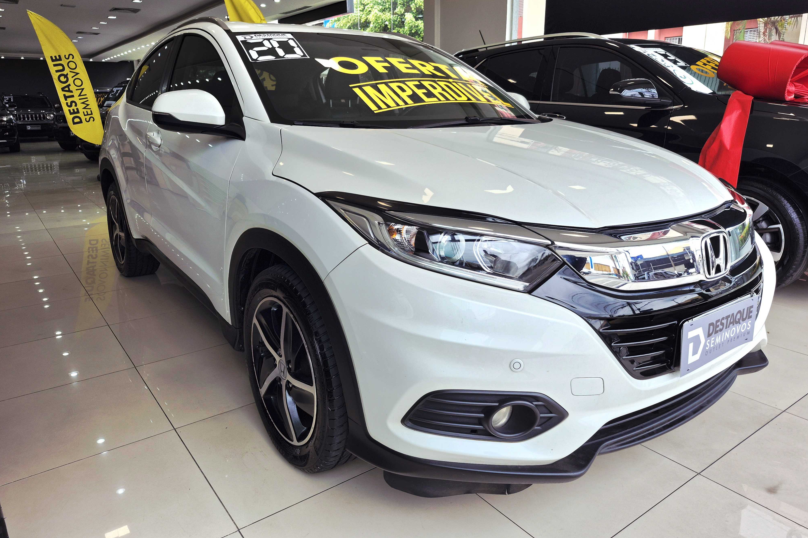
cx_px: 404
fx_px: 539
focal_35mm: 24
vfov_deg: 53.0
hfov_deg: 73.7
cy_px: 237
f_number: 1.8
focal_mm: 5.4
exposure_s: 1/156
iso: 25
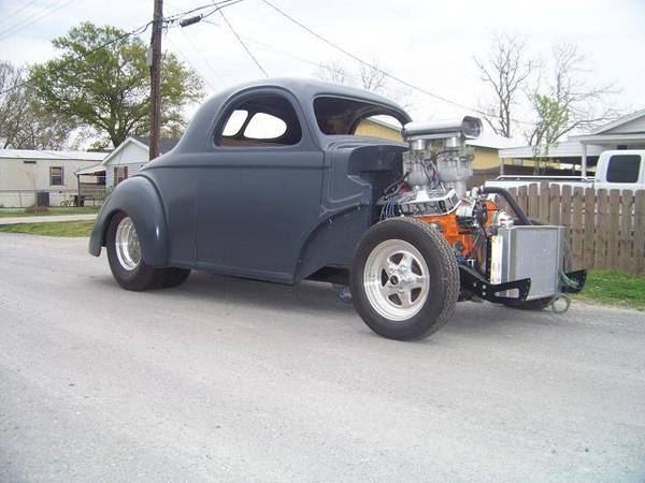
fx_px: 671
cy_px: 242
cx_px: 322
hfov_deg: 51.4
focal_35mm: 36
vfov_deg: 39.7
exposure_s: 1/320
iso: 68
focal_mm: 5.85
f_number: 2.8
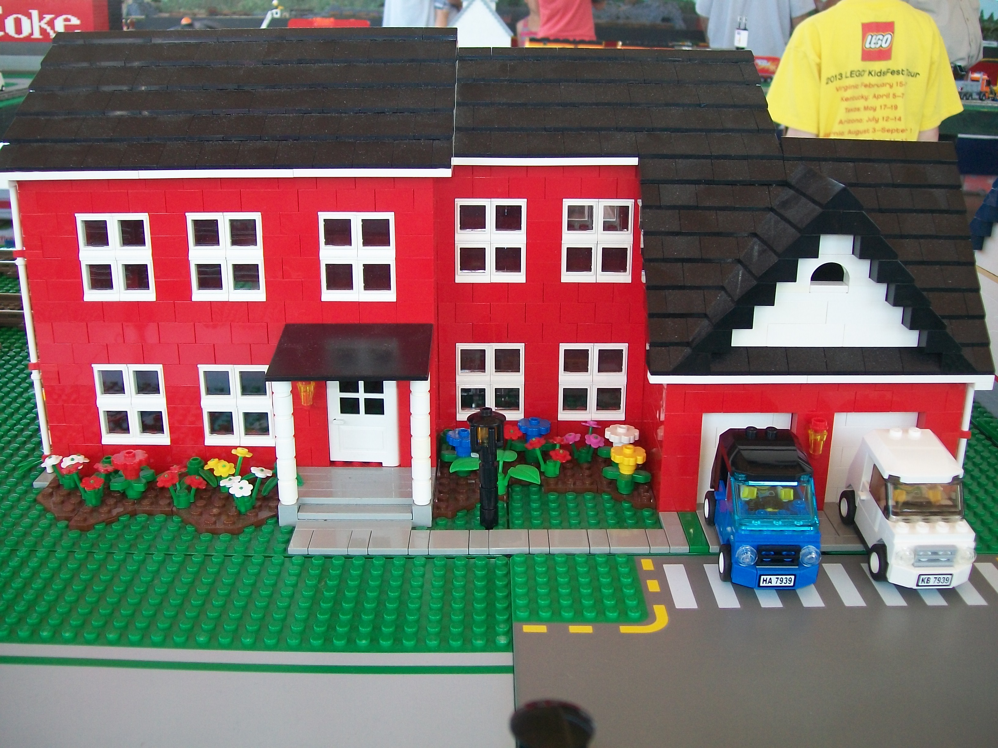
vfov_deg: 39.7
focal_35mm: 36
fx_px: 1038
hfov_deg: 51.4
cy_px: 374
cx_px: 499
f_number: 2.7
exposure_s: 1/100
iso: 80
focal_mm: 6
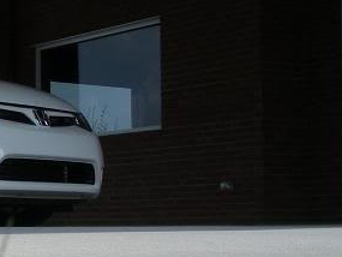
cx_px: -197
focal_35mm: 115
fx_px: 1137
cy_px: 163
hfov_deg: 15.5
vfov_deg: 12.9
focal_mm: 6.3
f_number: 3.5
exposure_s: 1/534
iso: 64
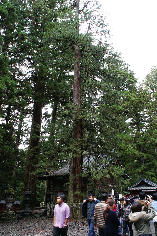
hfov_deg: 47.9
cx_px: 78
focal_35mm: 27
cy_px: 118
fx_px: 177
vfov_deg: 67.4
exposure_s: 1/30
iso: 320
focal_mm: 18
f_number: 8
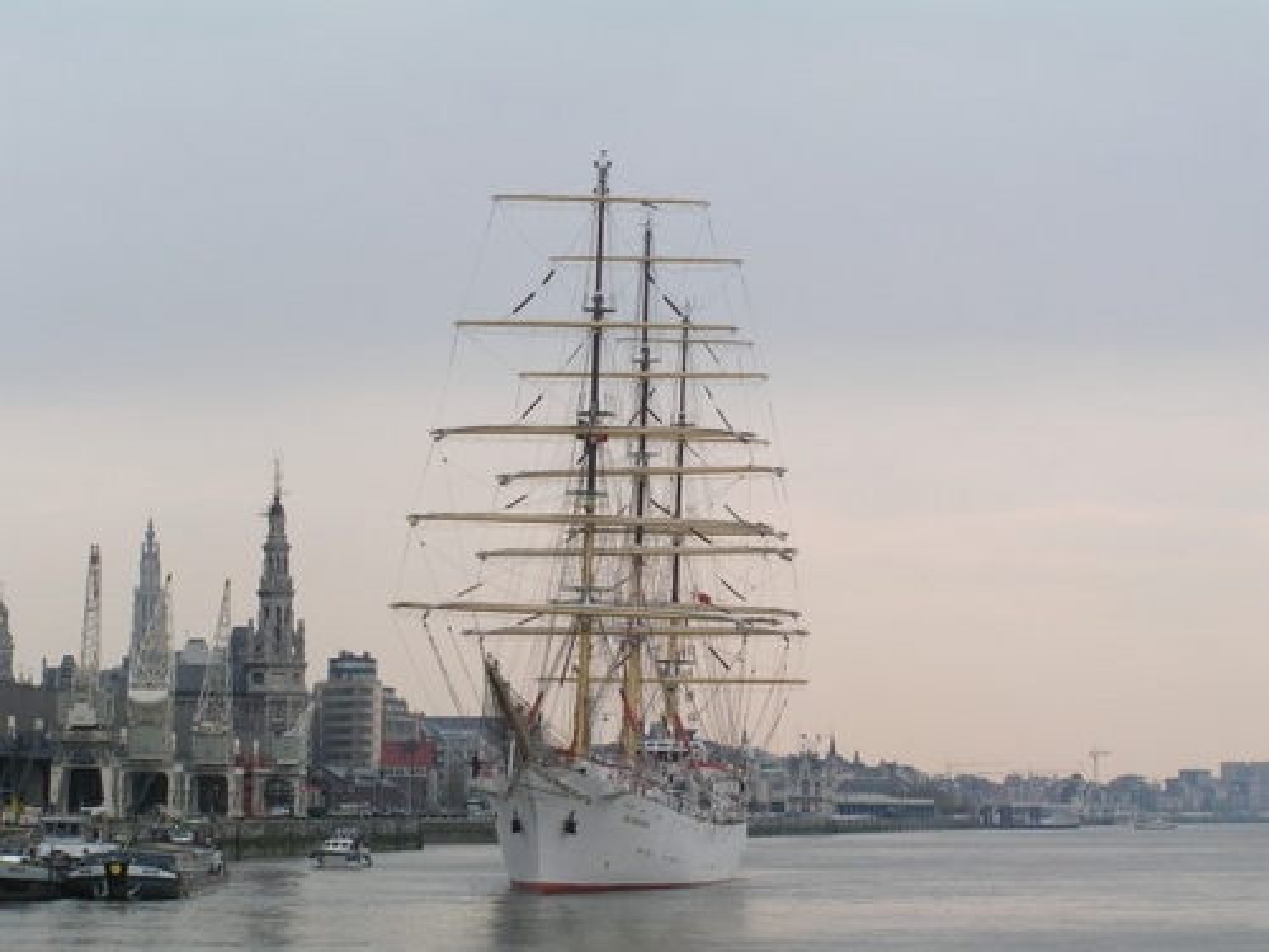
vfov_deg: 14.8
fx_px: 3666
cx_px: 634
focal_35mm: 100
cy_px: 476
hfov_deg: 19.6
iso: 50
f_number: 6.3
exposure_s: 1/250
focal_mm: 16.6
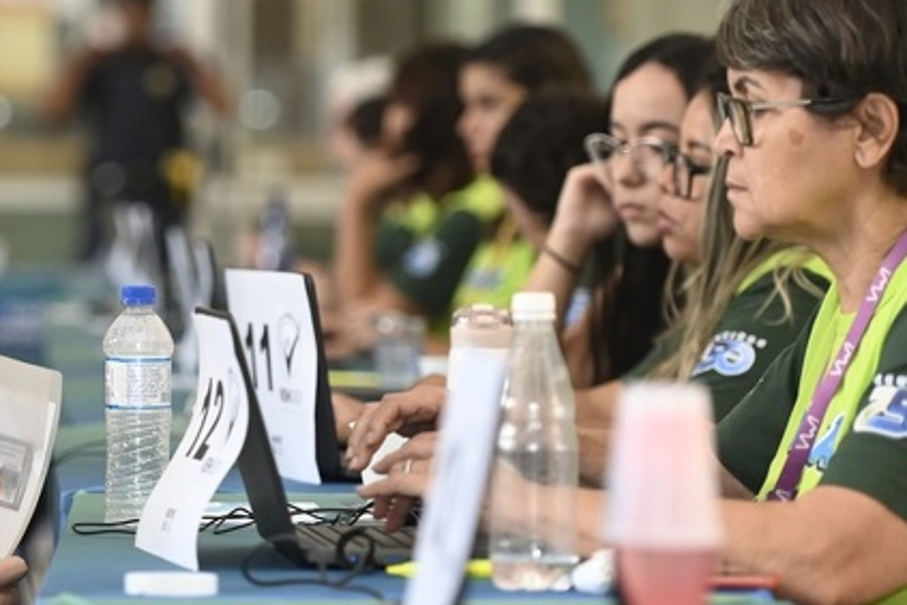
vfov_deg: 6.0
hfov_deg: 9.0
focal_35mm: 228
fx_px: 5744
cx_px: 109
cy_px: 309
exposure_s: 1/125
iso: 500
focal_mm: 122
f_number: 2.8
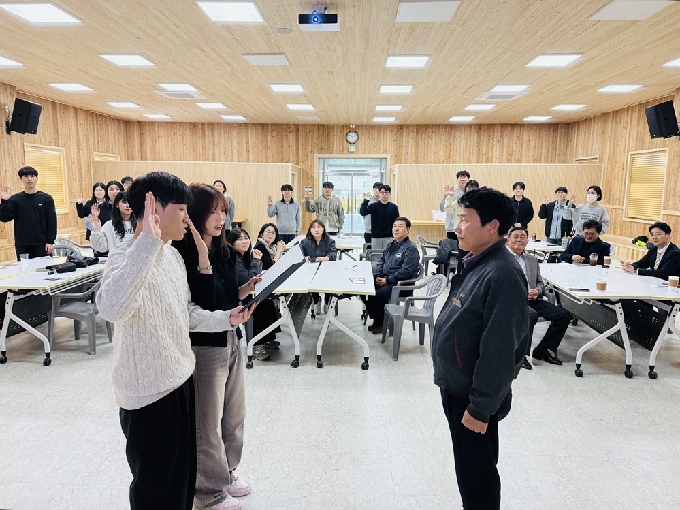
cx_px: 340
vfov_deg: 56.8
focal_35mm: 24
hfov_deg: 71.6
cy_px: 255
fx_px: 471
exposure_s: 1/180
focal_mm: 6.76
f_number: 1.78
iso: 320
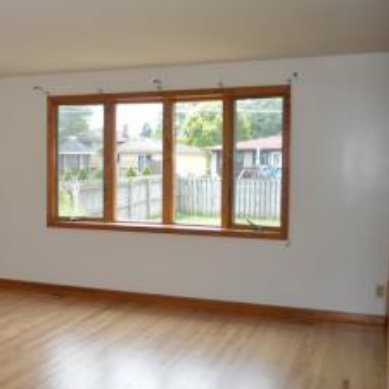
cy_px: 192
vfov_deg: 36.8
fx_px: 585
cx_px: 34
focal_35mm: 46
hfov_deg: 34.6
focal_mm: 18
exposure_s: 1/125
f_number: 4
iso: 160
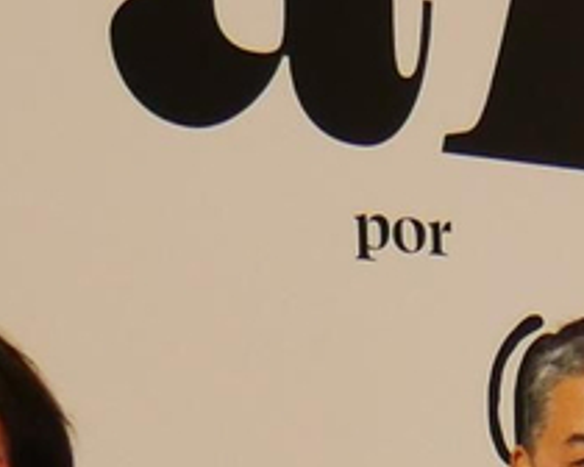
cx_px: 1371
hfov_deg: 8.5
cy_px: 1547
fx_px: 3595
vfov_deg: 6.6
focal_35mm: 208
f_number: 3.5
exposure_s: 1/60
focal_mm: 14
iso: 500
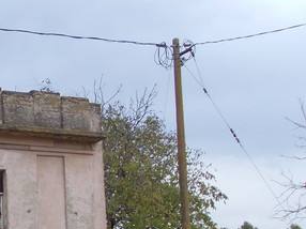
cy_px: 230
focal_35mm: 75
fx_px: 662
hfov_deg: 23.5
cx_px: -71
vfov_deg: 19.1
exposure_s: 1/320
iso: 80
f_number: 2.7
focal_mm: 4
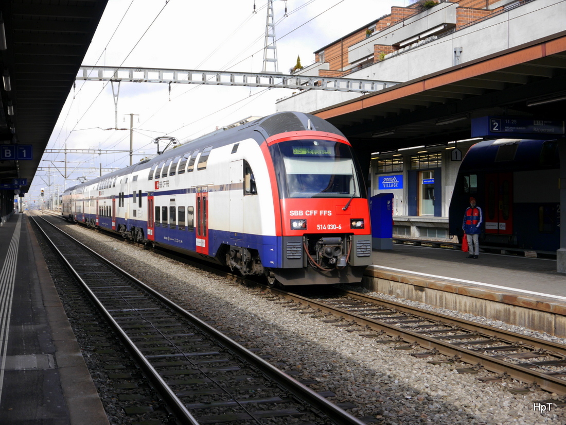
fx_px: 785
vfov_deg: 30.3
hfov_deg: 39.7
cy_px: 212
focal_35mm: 48
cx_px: 283
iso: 160
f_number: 5
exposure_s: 1/400
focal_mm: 24
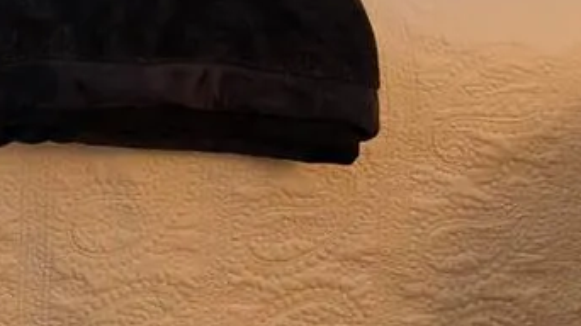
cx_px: -314
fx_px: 1509
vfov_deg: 11.0
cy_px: -367
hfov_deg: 18.9
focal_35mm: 98
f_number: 2
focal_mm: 2.3
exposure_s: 1/120
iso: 640
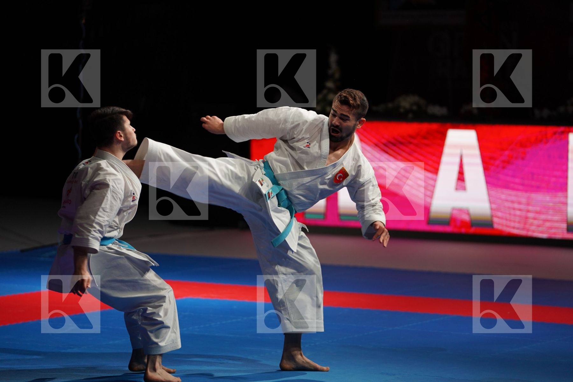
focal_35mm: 152
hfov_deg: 13.5
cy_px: 191
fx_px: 2419
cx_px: 286
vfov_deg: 9.0
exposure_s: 1/500
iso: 1000
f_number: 2.8
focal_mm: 152
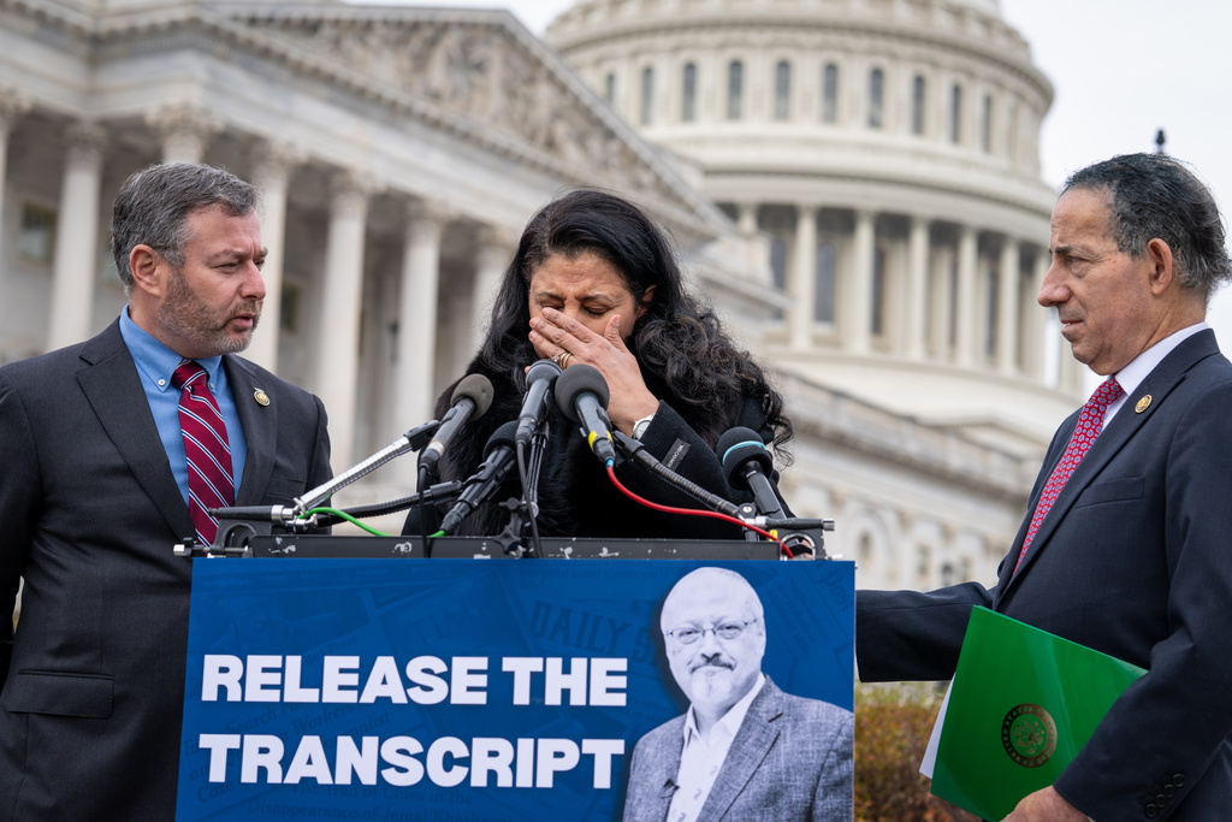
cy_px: 411
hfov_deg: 23.9
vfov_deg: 16.1
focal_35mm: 85
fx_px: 2909
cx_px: 616
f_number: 4.5
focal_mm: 85
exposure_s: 1/1000
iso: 400
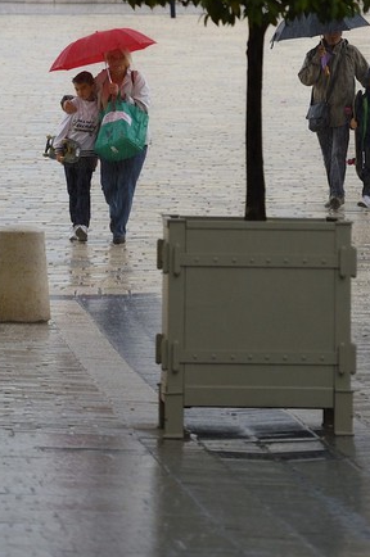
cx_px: 195
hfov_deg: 2.8
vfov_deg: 4.1
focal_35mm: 498
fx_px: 7702
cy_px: -407
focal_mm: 135
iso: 200
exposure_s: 1/200
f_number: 4
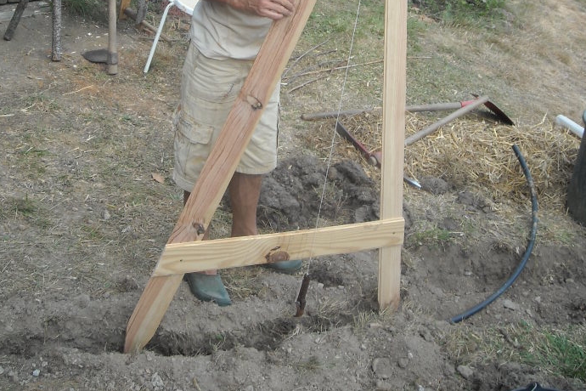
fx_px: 879
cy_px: -39
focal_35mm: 54
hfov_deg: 36.9
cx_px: 282
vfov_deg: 23.5
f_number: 2.8
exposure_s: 1/154
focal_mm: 5.7
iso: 64
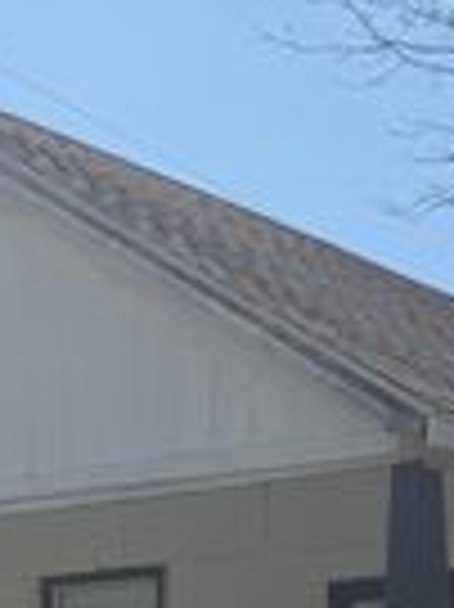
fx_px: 2084
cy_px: 777
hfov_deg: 12.4
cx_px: 279
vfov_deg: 15.8
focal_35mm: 119
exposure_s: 1/7353
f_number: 1.78
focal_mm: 6.76
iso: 80
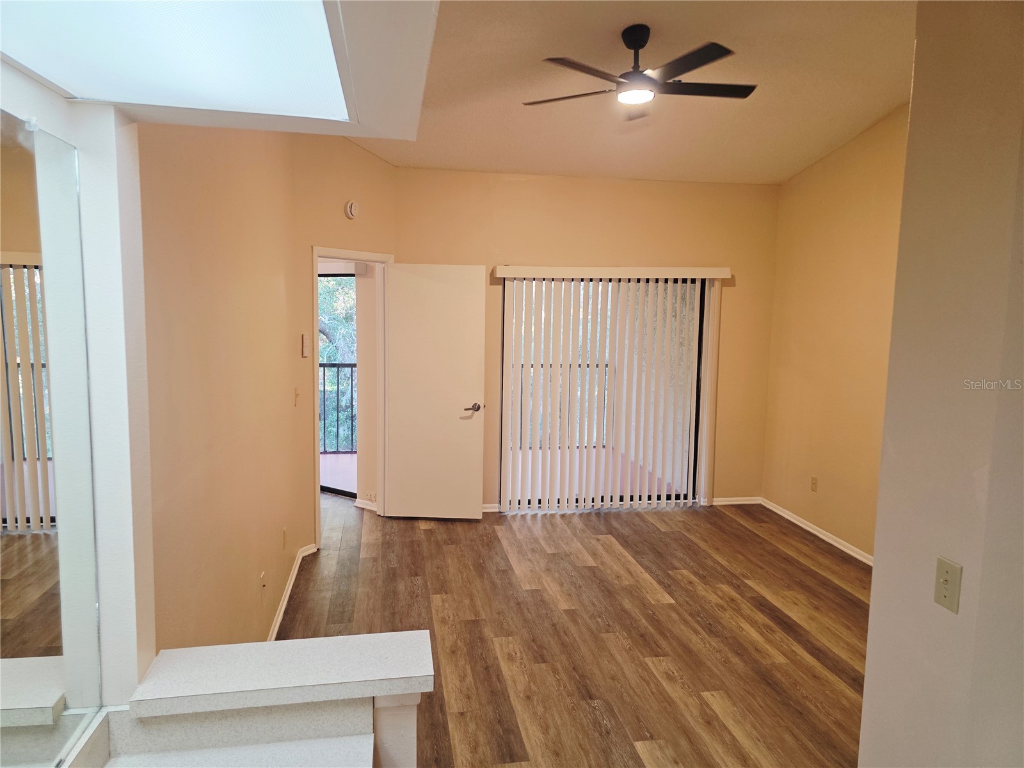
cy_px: 384
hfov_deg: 73.9
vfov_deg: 58.9
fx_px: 680
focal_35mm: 23
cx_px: 512
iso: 200
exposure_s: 1/120
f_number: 1.7
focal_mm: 6.3
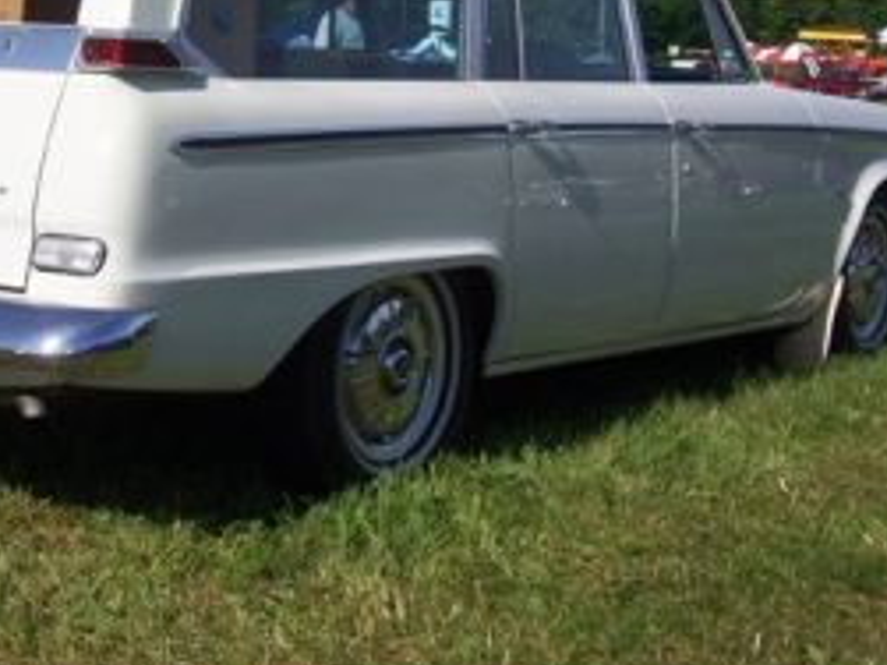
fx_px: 1921
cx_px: 265
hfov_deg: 25.8
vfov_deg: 19.4
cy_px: 124
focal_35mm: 75
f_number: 5.6
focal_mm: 7
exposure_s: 1/500
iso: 80
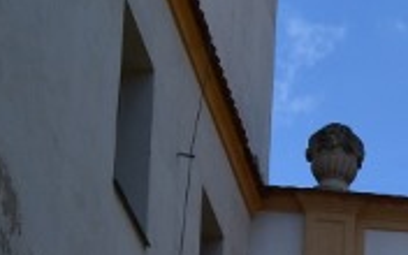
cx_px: 751
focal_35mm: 167
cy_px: 516
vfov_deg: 7.5
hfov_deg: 11.6
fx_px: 1857
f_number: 11
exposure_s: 1/500
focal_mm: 24
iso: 360
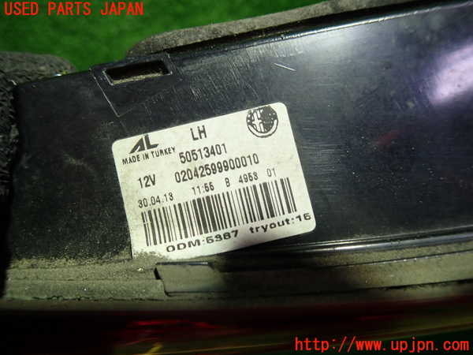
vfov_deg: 54.9
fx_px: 342
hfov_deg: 69.4
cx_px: 236
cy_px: 178
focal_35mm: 25
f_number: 2
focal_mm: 4.5
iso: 200
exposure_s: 1/40
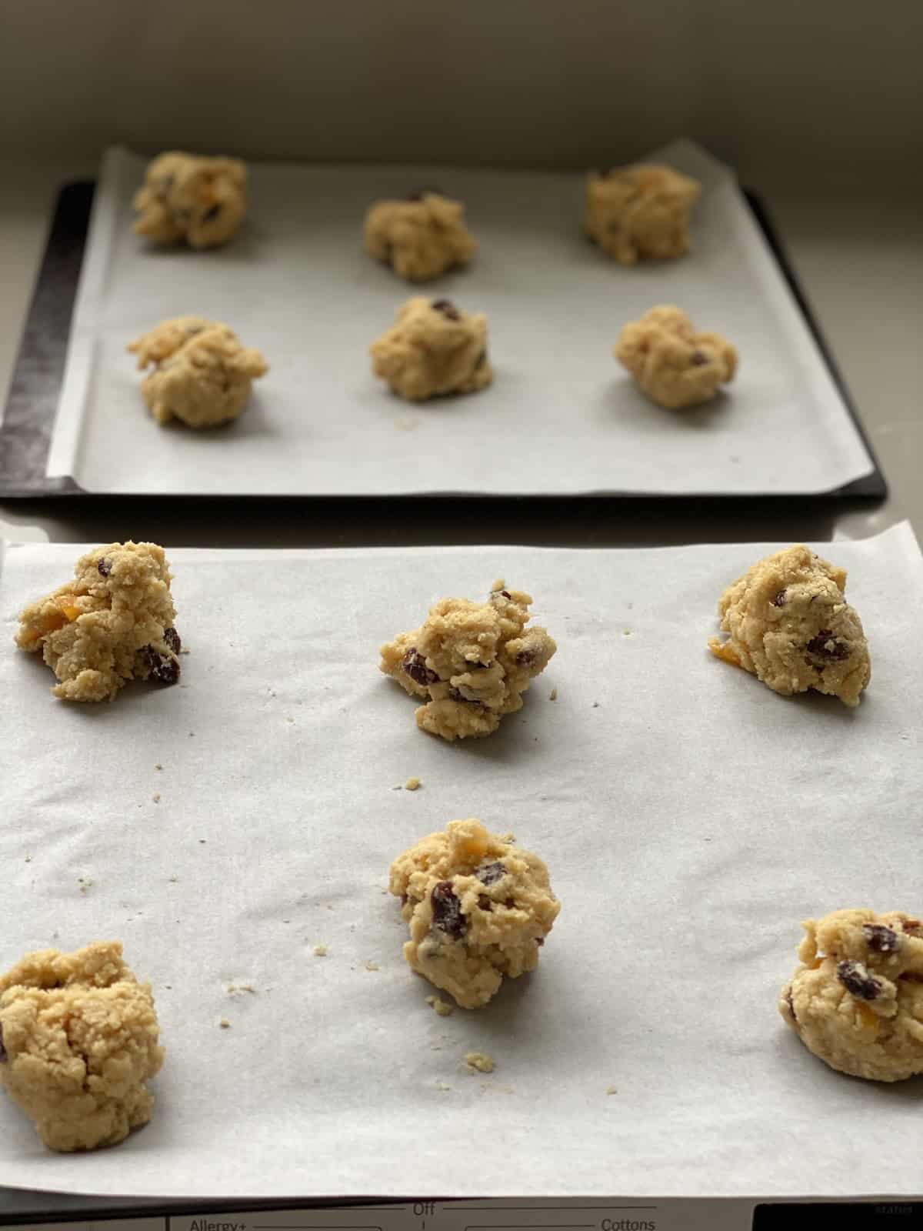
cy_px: 616
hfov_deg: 28.0
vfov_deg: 36.8
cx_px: 462
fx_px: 1849
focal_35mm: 52
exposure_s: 1/122
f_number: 2
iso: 80
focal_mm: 6
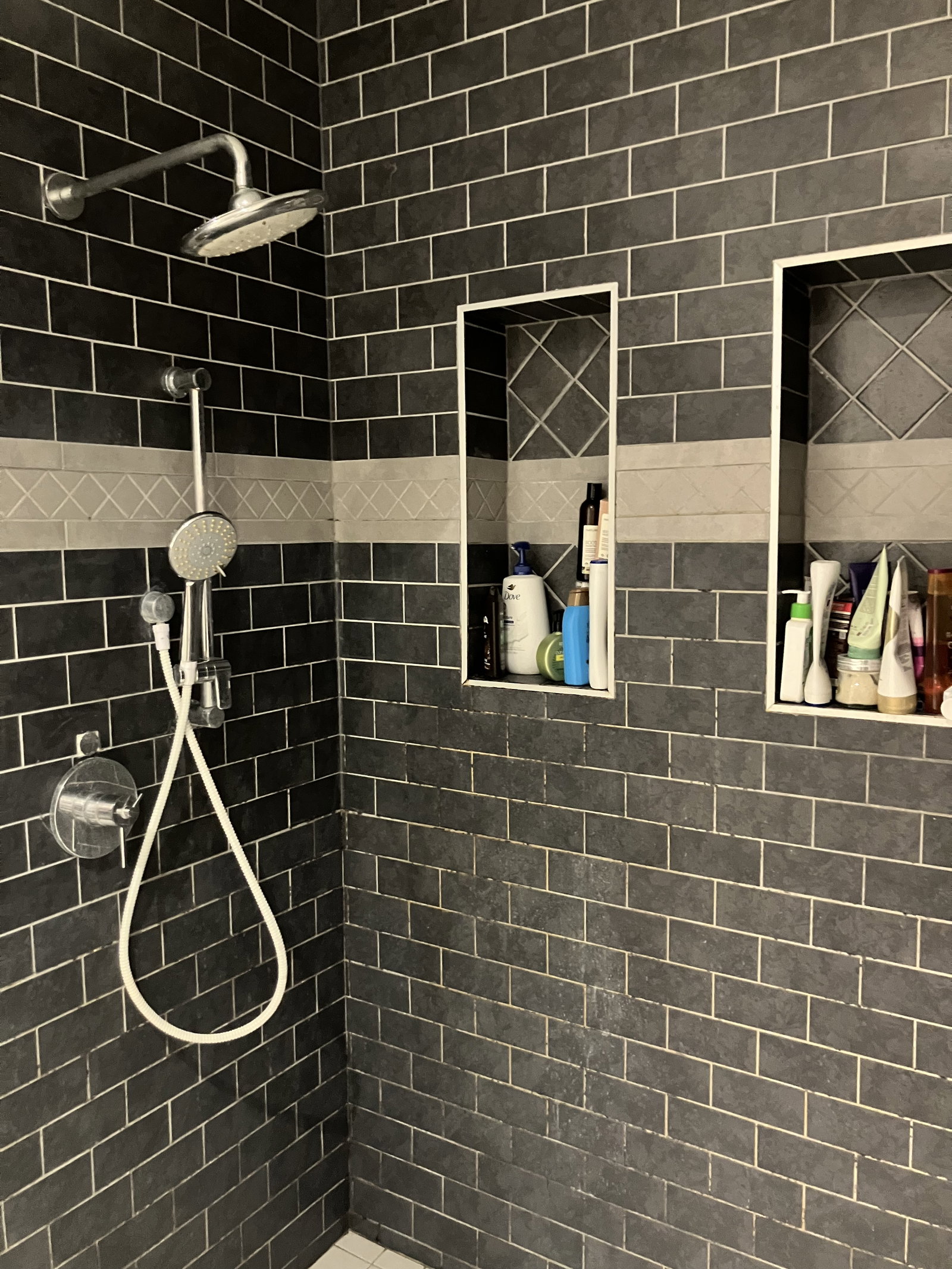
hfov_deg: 49.7
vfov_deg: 63.4
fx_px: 1027
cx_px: 476
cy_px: 634
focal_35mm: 28
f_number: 1.8
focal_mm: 3.99
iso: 640
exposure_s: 1/20
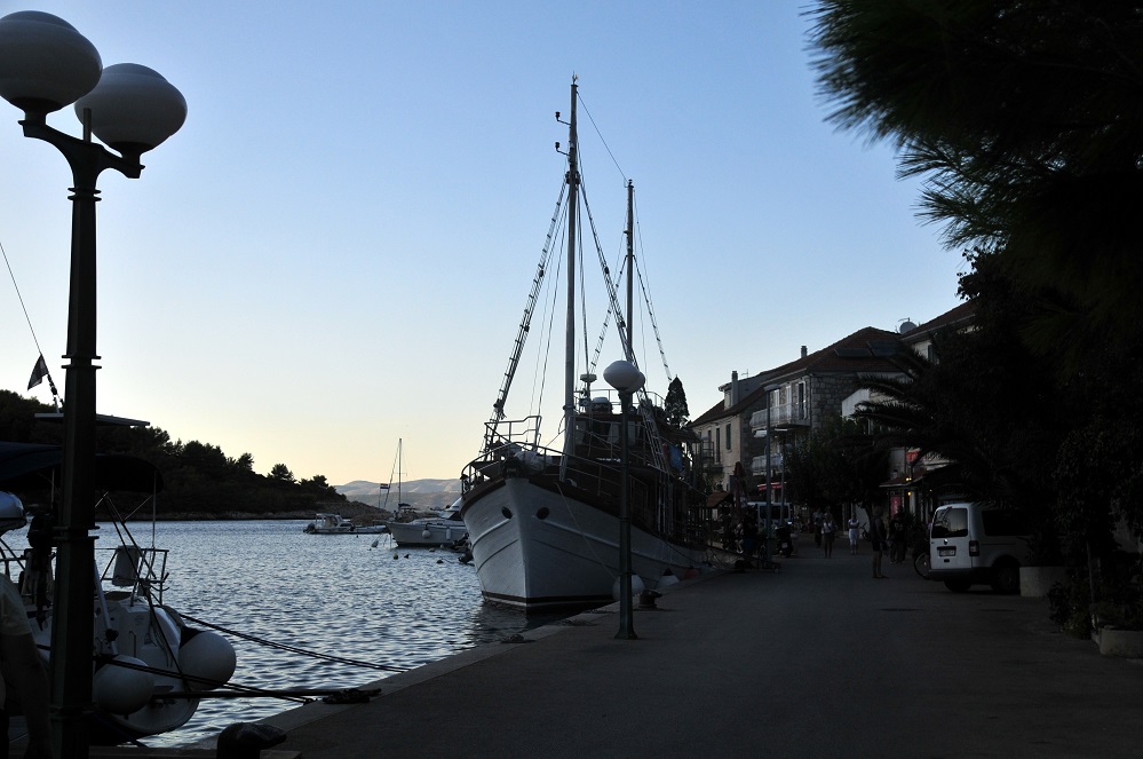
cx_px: 572
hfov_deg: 41.2
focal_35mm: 48
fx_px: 1522
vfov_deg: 28.0
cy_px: 380
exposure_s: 1/2000
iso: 320
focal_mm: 32
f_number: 5
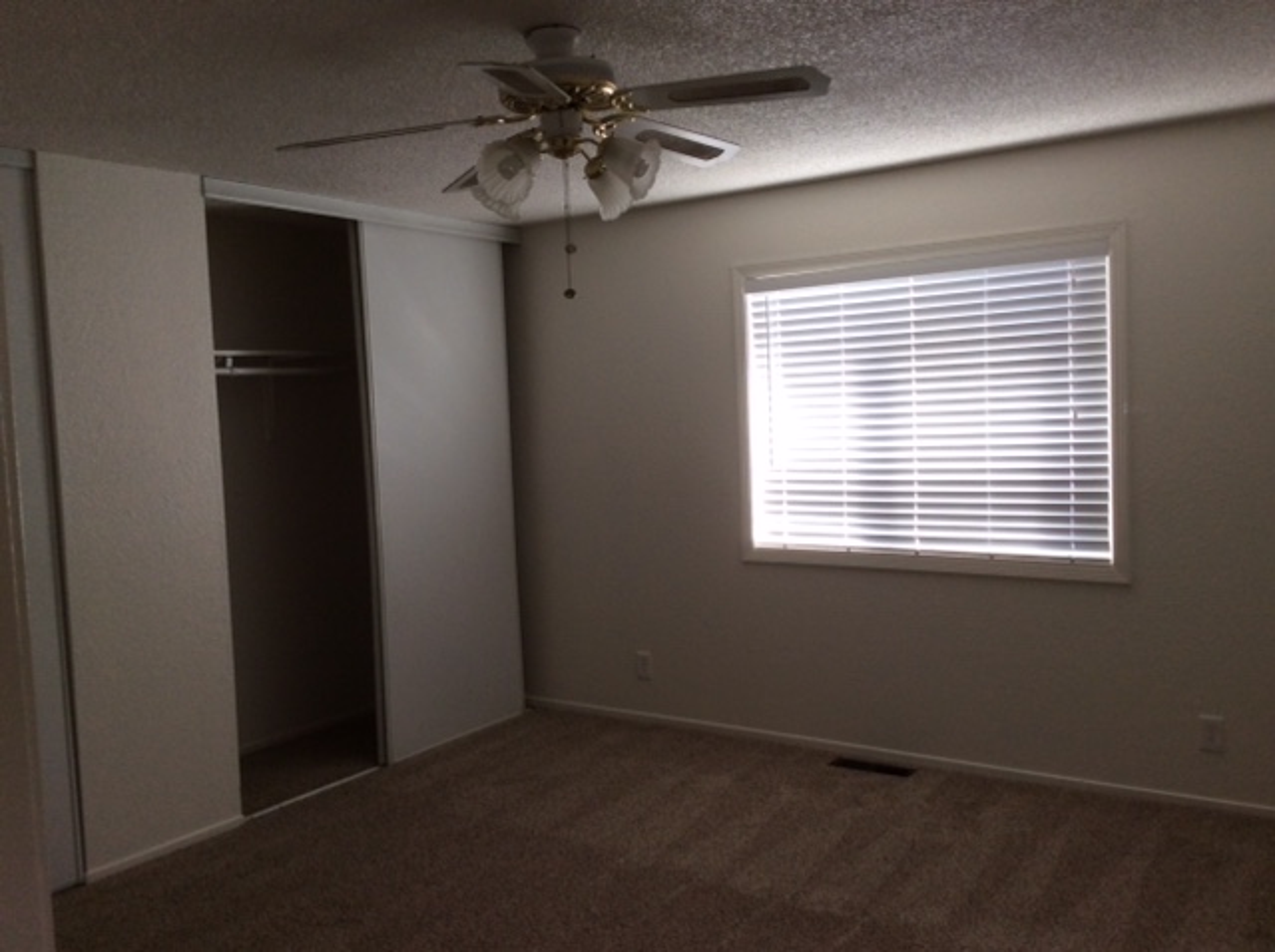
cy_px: 476
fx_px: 1177
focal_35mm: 32
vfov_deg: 44.1
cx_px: 638
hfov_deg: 56.9
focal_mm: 3.3
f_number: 2.4
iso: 50
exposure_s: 1/24
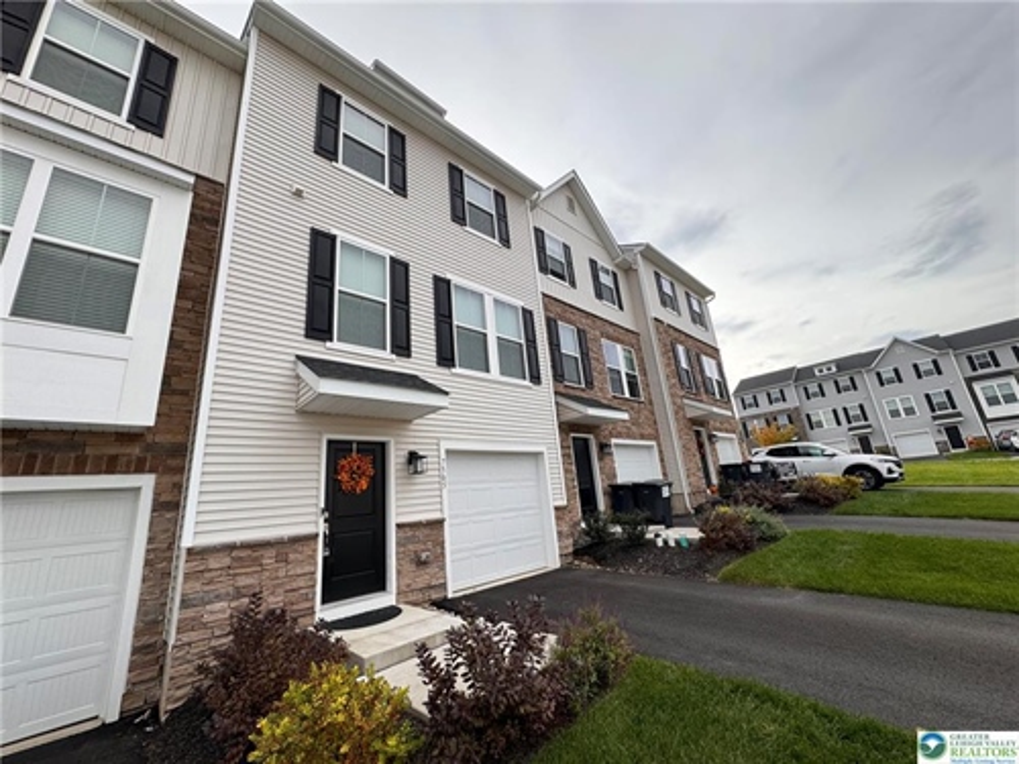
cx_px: 510
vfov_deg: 85.7
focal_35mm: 14
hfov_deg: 102.1
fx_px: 412
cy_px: 382
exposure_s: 1/462
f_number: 2.2
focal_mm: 2.22
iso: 40
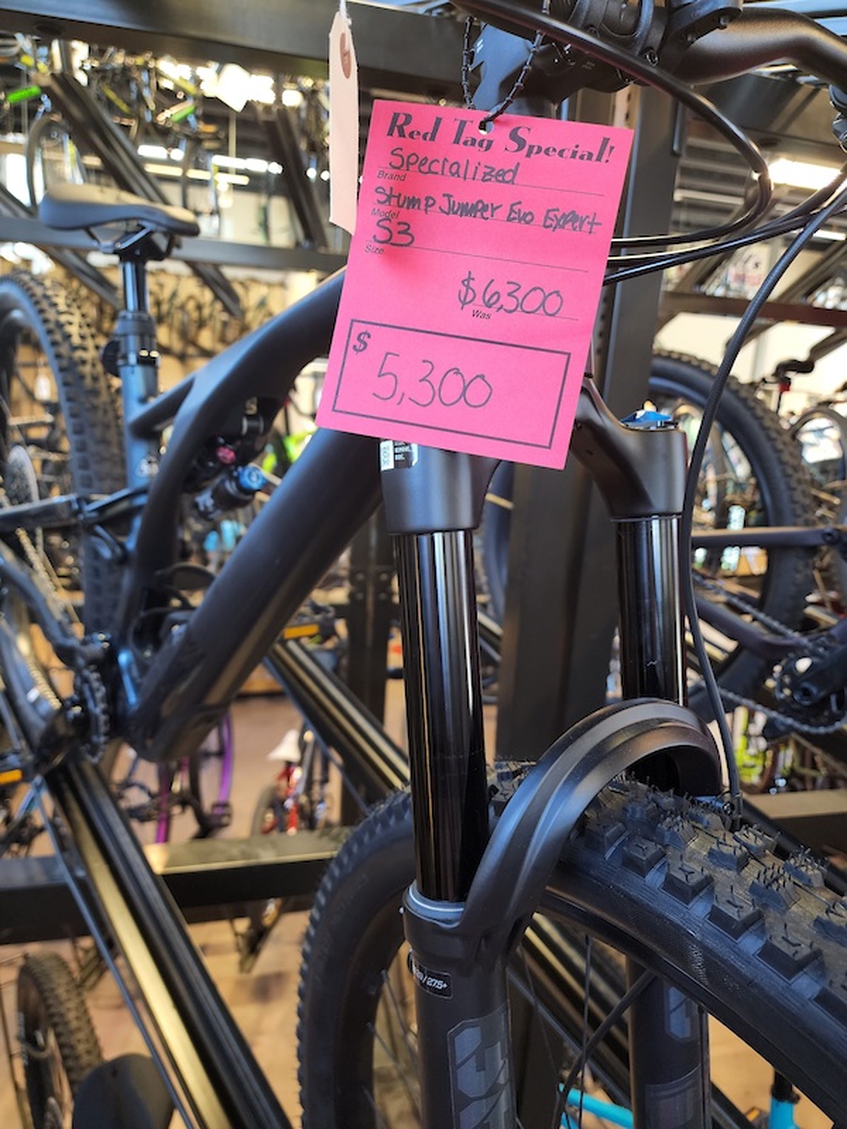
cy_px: 564
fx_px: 750
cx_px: 424
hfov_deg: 58.9
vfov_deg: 73.9
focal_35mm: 23
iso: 320
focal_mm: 6.4
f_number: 1.8
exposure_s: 1/120
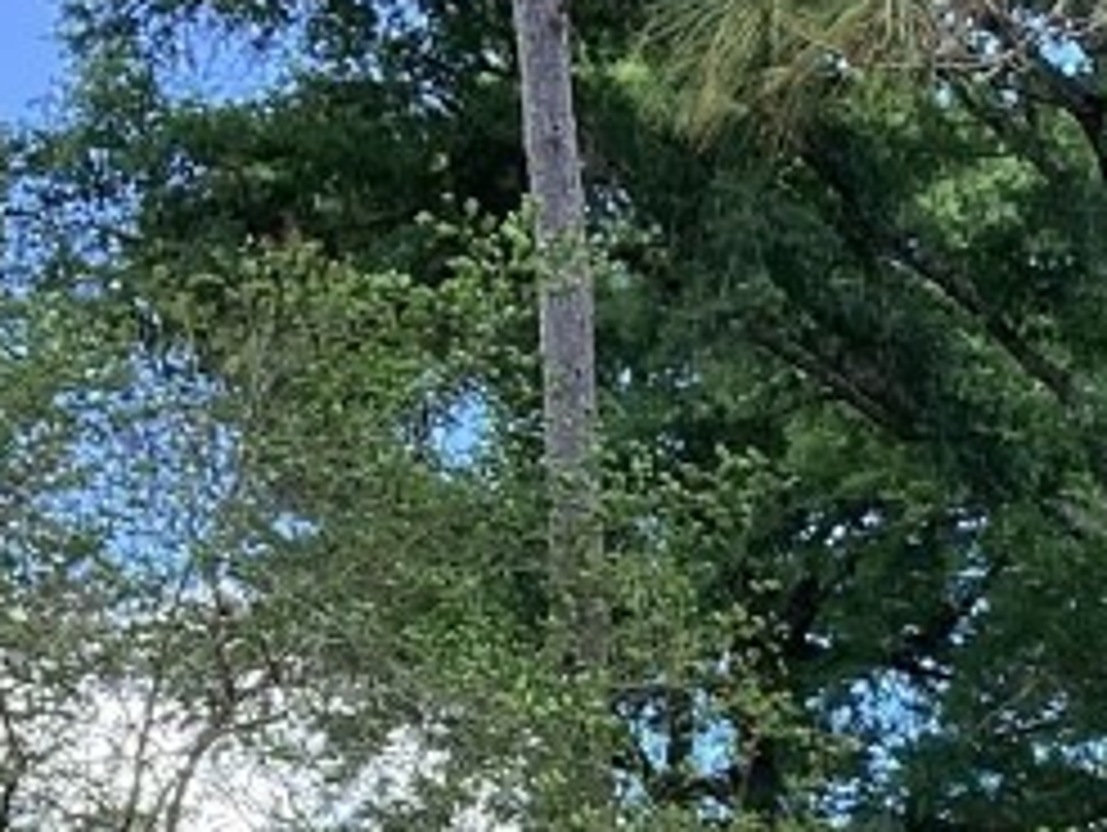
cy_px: 1309
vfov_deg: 11.0
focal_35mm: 129
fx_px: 4129
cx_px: 1422
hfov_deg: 14.6
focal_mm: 3.3
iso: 25
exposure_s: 1/133
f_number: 2.4
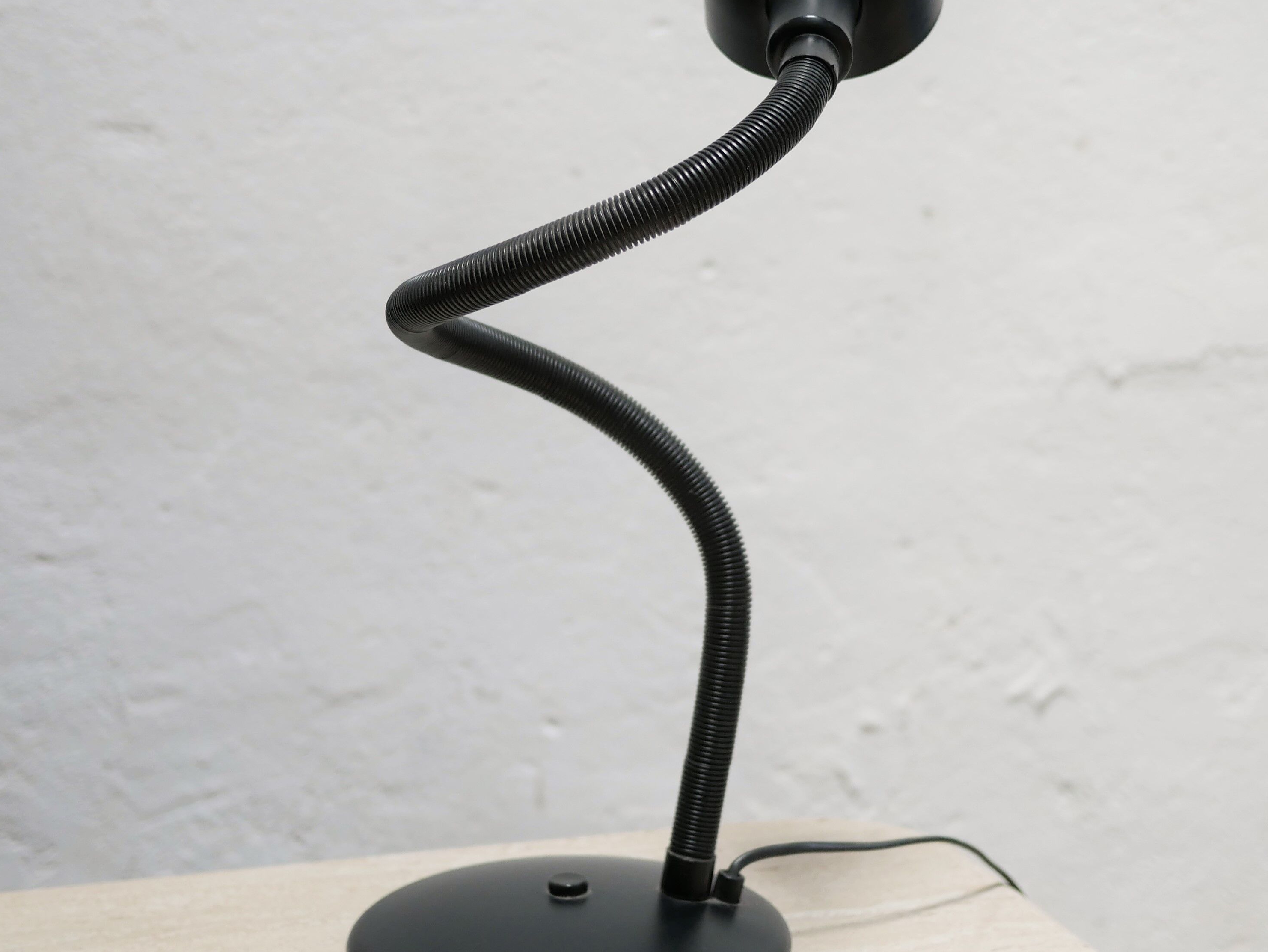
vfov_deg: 23.6
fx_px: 2272
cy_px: 390
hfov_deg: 31.2
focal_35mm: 62
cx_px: 679
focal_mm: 20
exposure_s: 1/60
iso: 320
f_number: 1.7
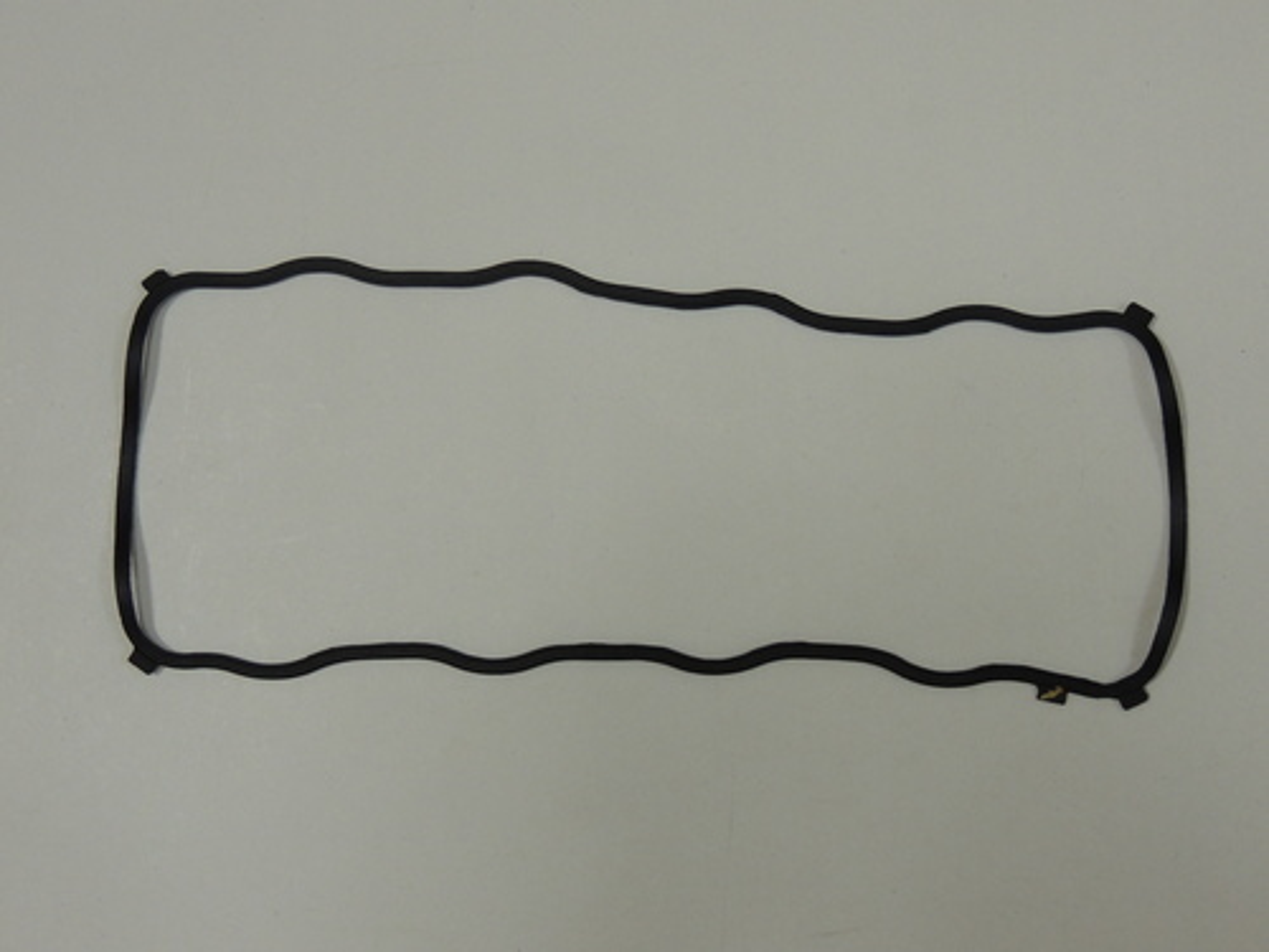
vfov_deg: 21.0
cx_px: 634
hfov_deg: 27.8
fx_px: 2566
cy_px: 476
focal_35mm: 70
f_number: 3.9
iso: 400
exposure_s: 1/30
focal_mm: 12.4
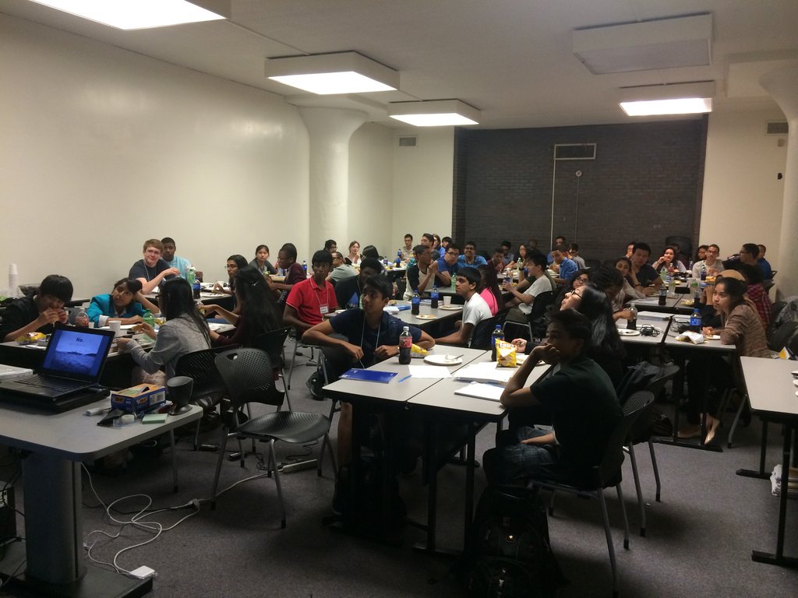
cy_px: 299
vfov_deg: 46.8
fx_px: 692
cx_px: 399
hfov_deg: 60.0
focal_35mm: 30
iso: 160
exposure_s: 1/30
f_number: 2.2
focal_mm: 4.12
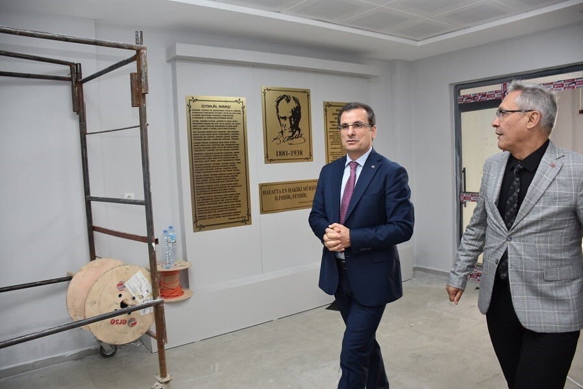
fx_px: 438
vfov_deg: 48.0
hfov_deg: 67.3
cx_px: 292
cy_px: 194
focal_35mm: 27
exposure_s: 1/60
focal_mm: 18
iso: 320
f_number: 4
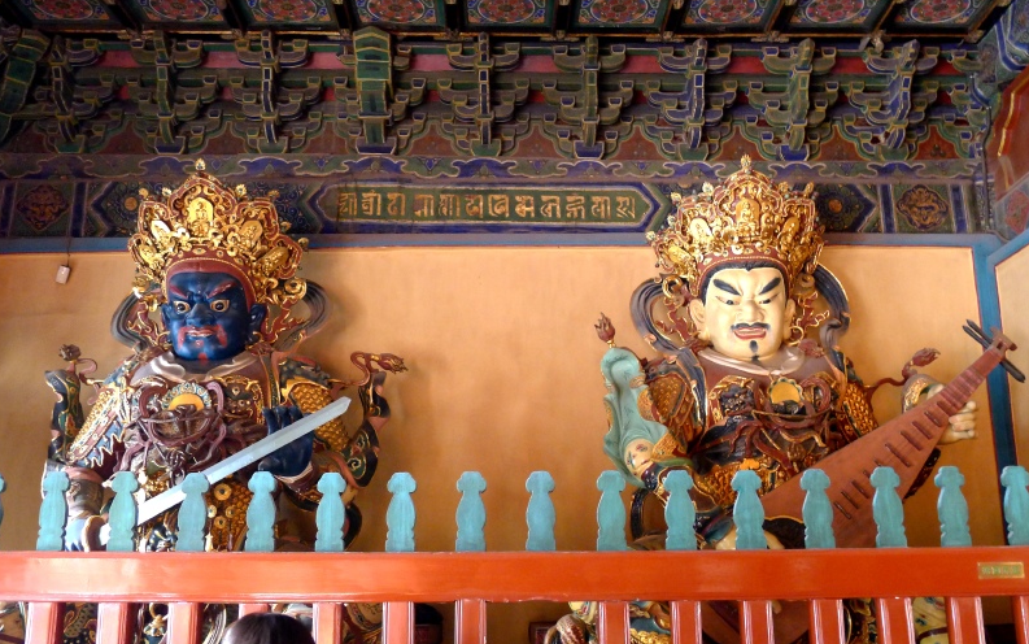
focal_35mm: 36
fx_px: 1010
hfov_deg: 54.0
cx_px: 515
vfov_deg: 35.4
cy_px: 323
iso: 400
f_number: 2.3
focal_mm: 7.5
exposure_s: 1/13
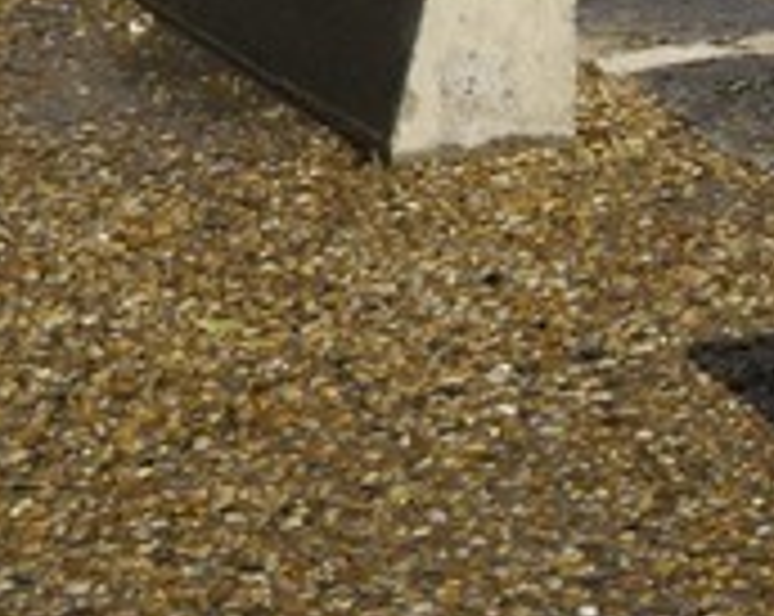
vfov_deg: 4.0
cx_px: 3087
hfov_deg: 4.8
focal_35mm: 367
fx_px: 8393
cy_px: -1601
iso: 100
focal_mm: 28
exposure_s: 1/160
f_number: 12
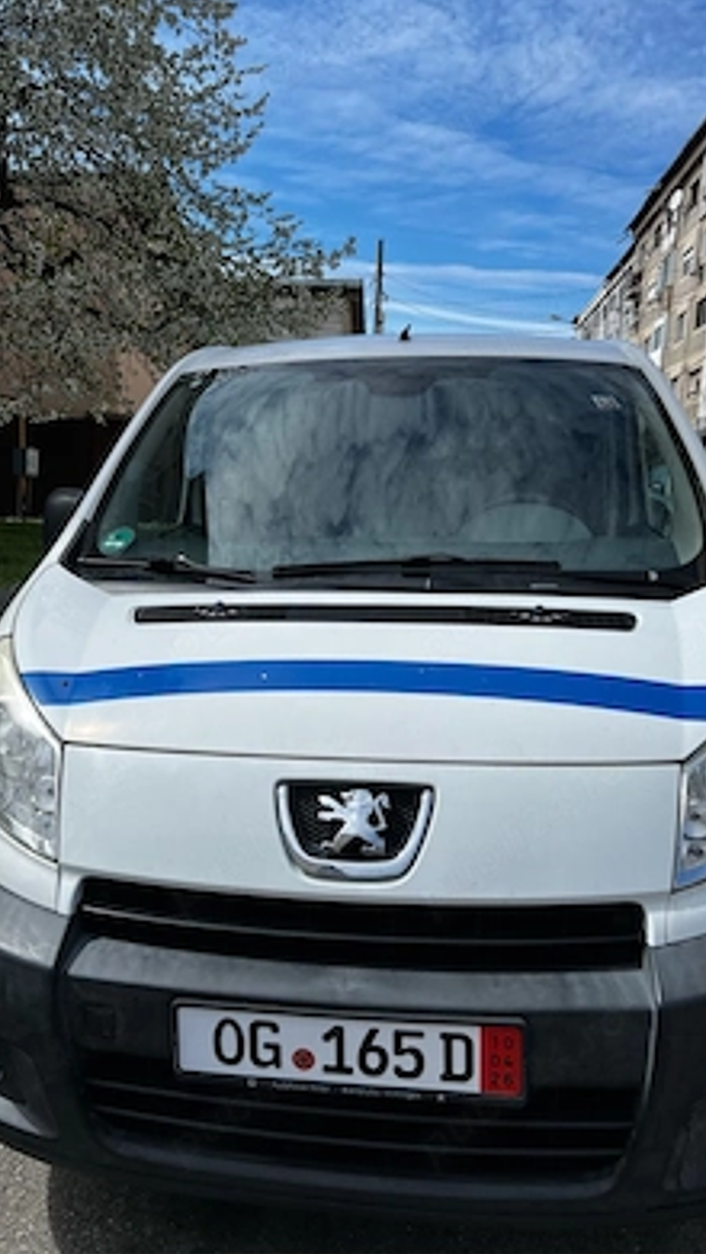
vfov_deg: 66.1
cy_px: 622
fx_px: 965
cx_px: 337
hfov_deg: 40.2
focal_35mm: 29
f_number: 1.5
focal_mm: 5.7
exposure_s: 1/5882
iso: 50
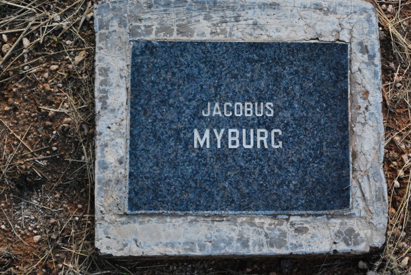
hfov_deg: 22.6
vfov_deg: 15.2
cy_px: 135
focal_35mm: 90
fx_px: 1029
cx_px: 228
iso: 1600
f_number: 5.6
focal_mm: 50
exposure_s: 1/1250
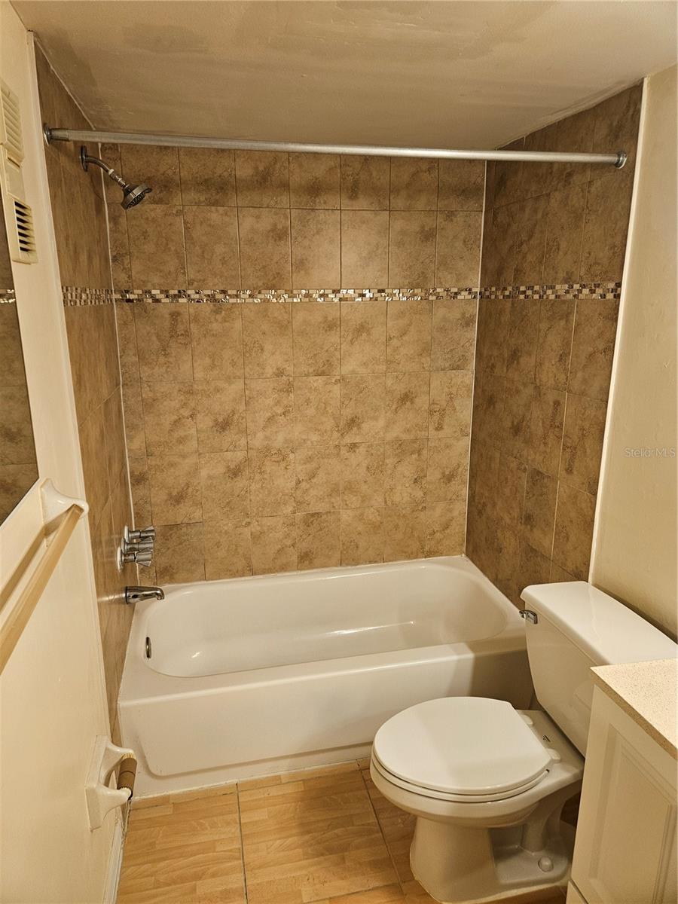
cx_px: 339
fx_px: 601
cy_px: 452
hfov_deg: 58.9
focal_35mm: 23
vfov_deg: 73.9
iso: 125
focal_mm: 5.4
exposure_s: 1/120
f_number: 1.8
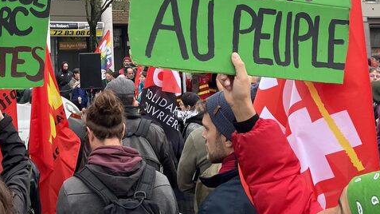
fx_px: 473
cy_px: 11
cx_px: 78
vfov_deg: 24.5
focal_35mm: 47
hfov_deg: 41.9
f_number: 1.6
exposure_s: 1/108
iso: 125
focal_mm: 4.2
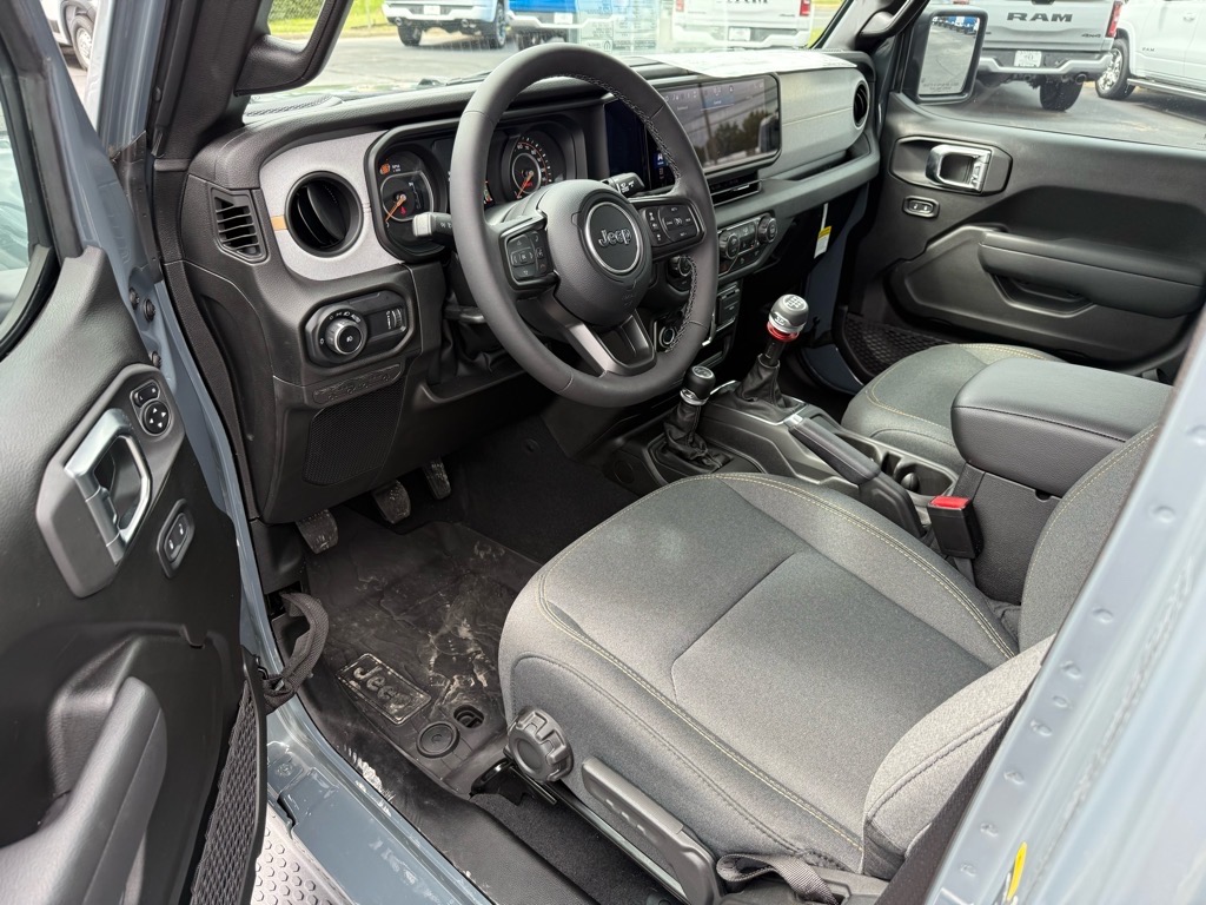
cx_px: 603
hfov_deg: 71.6
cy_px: 452
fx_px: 836
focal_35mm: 24
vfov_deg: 56.8
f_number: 1.78
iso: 80
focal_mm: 6.76
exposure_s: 1/199
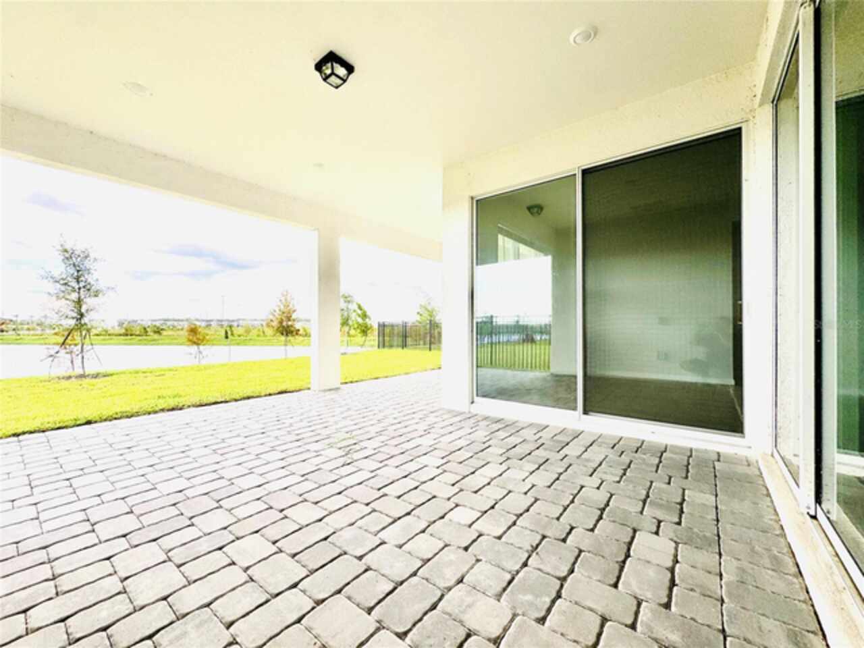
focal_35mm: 14
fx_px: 349
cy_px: 324
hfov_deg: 102.1
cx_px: 432
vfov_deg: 85.7
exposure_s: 1/341
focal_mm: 2.22
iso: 40
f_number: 2.2
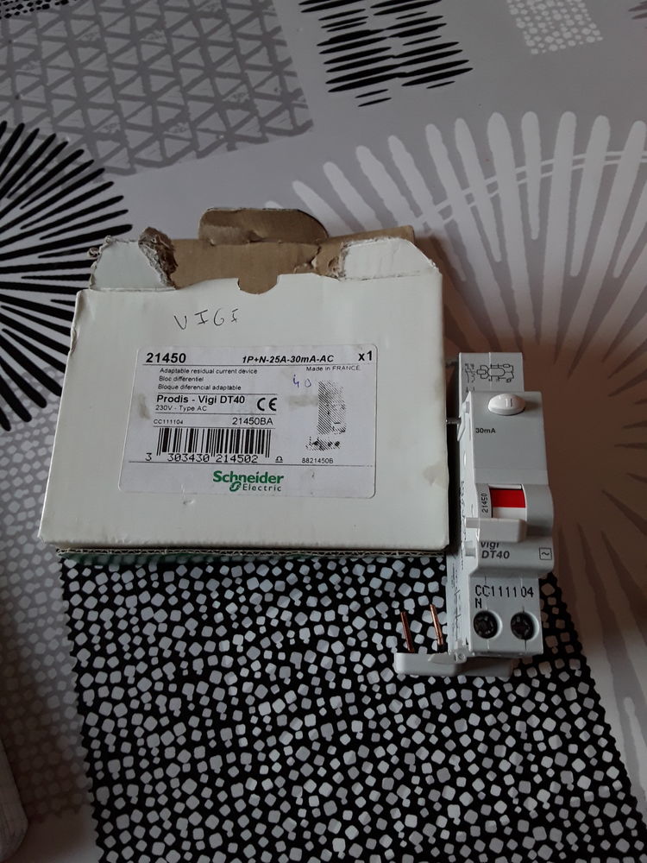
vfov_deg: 65.3
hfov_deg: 51.4
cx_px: 324
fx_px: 673
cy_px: 432
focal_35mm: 27
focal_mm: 2.91
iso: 64
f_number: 1.9
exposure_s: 1/33
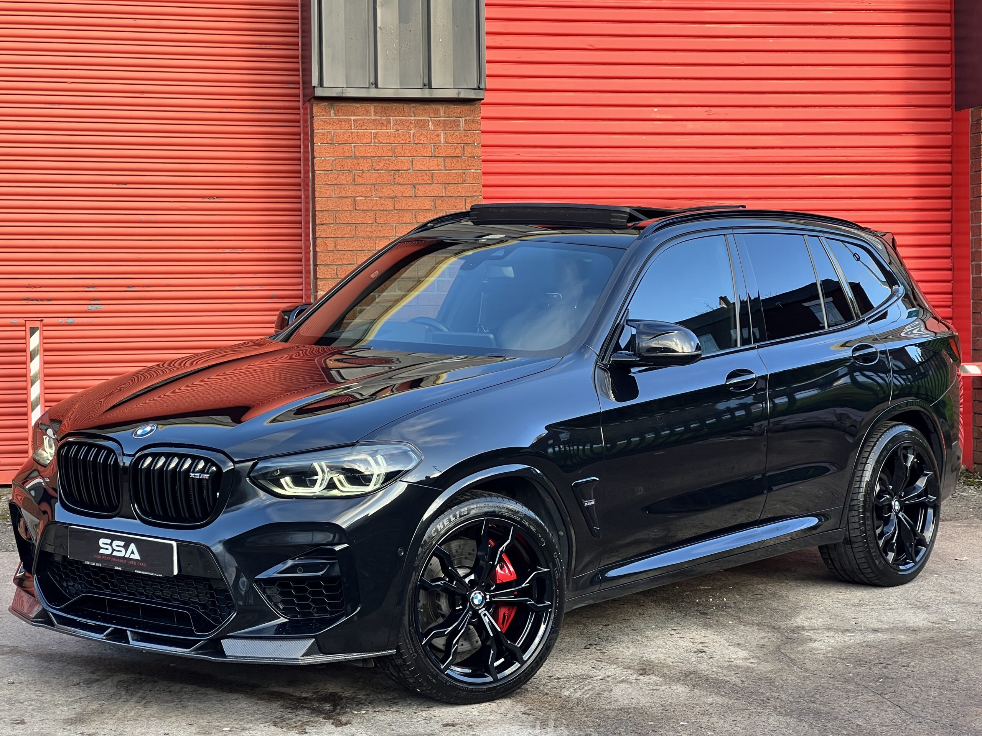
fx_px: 2184
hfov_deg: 25.3
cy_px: 368
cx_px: 491
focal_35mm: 77
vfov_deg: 19.1
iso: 64
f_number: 2.8
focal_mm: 9
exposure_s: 1/99
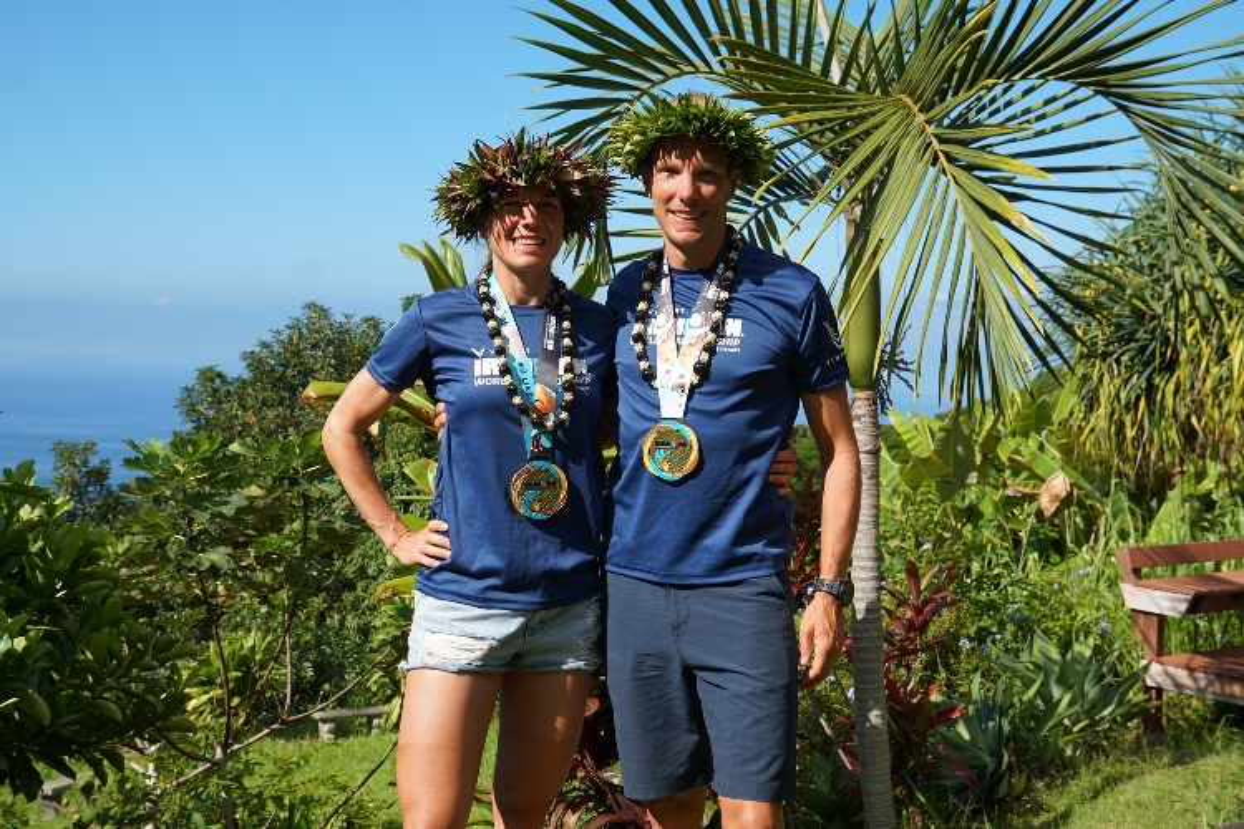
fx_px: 1503
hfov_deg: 45.0
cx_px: 622
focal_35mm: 44
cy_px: 414
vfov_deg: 30.8
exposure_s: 1/500
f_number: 5.6
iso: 100
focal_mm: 29
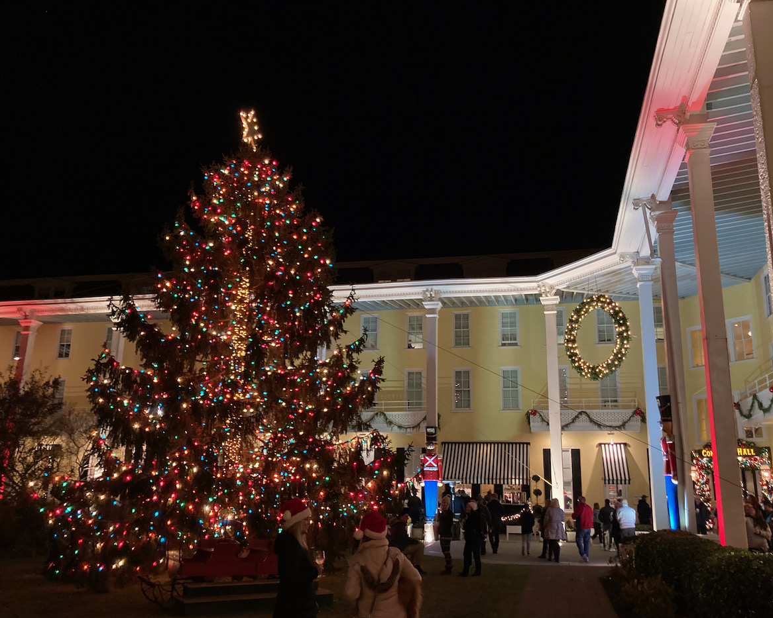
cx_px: 413
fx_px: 686
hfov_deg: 58.7
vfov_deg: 48.5
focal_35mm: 30
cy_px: 317
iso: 500
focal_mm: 3.99
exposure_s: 1/30
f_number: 1.8
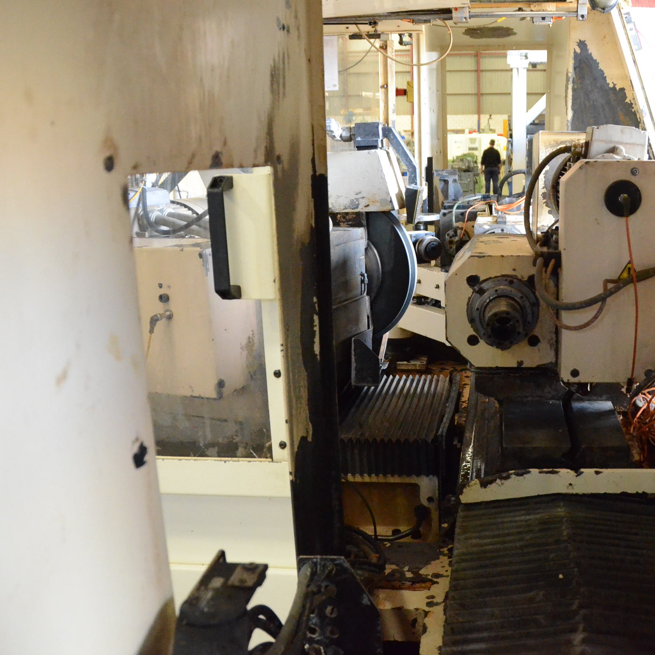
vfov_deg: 47.2
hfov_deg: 46.1
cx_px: 460
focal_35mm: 35
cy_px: 324
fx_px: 749
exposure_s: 1/250
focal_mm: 18
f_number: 3.5
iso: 6400
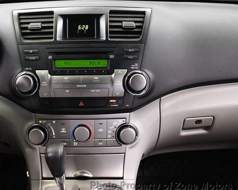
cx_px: 84
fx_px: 331
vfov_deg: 32.0
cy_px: 85
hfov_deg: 39.2
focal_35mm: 47
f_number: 3.5
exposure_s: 1/80
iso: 3200
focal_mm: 18
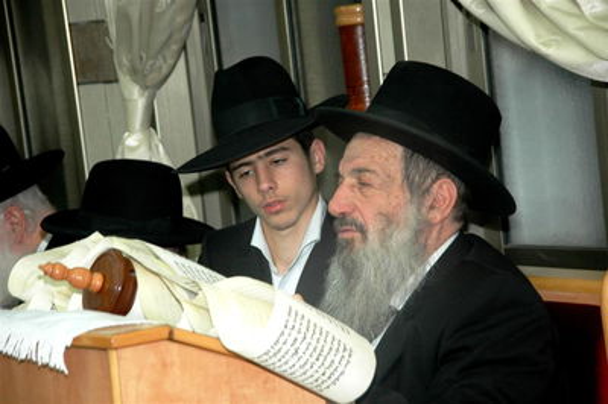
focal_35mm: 142
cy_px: 202
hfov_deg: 14.4
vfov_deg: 9.6
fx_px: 2405
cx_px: 304
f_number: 5.6
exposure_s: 1/60
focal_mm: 95
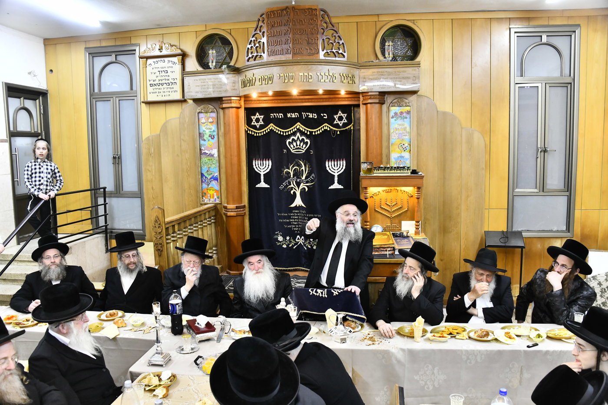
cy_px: 202
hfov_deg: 65.5
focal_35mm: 28
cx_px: 304
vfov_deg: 46.4
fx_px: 473
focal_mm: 28
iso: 2000
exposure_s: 1/125
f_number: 5.6
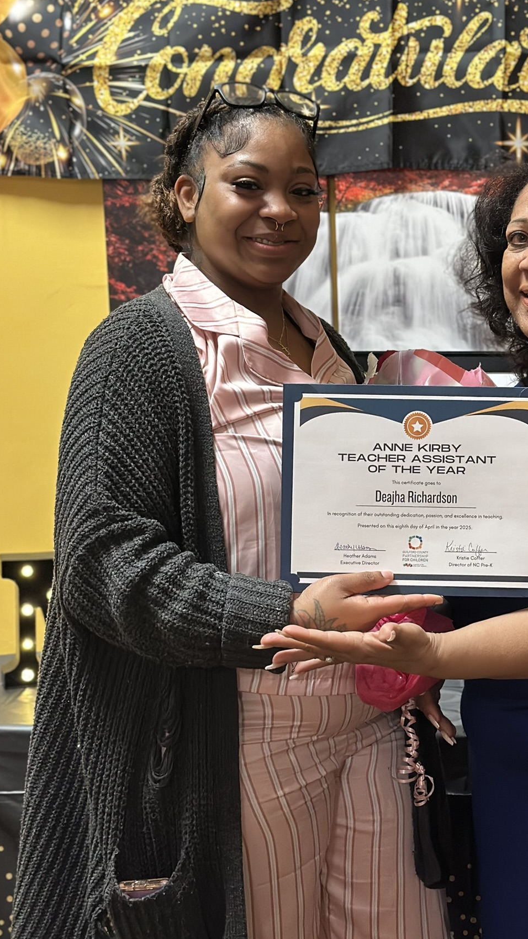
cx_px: 375
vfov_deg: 33.3
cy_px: 458
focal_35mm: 63
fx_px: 1568
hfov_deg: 19.0
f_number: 1.78
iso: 500
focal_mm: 6.86
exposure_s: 1/40
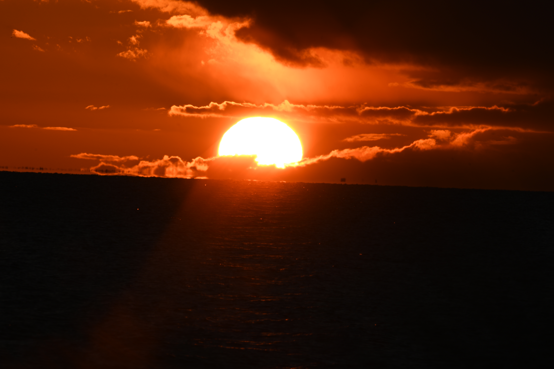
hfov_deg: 3.7
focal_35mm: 561
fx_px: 8632
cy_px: 205
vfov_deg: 2.5
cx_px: 249
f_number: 16
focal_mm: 500
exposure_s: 1/400
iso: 100
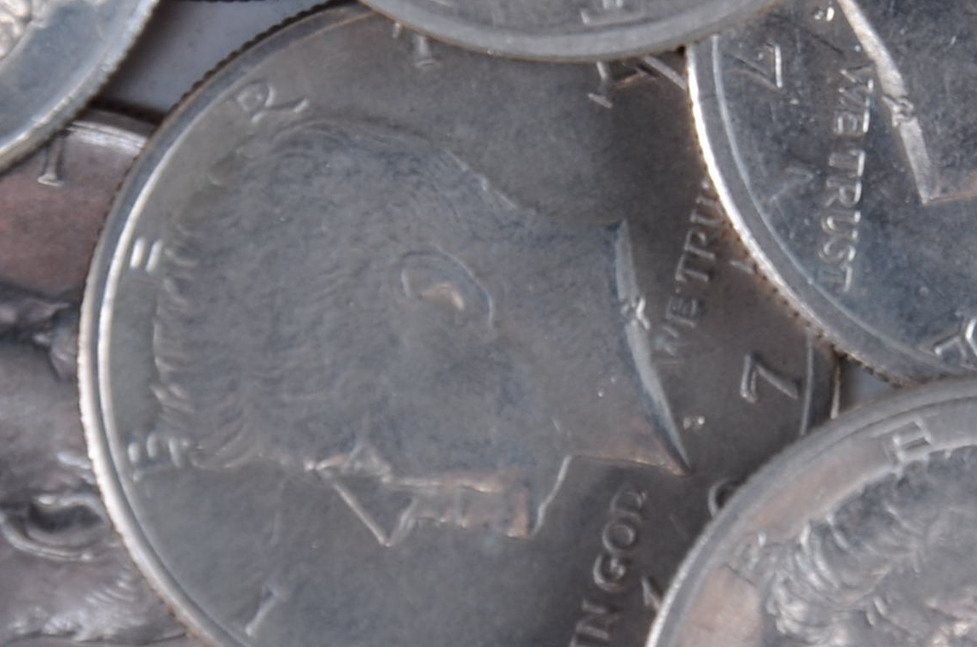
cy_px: -392
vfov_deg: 2.7
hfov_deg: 4.1
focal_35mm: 509
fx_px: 13773
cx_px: 1224
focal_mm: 105
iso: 100
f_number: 8
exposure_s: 1/160
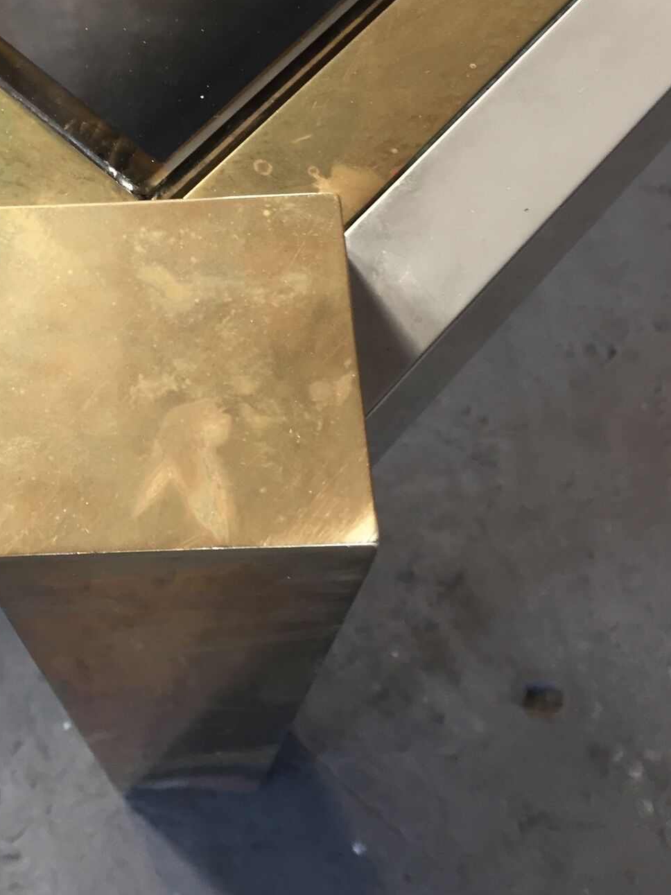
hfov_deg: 31.0
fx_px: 1189
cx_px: 167
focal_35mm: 46
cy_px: 319
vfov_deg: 40.9
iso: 100
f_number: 2.2
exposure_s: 1/33
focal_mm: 4.15
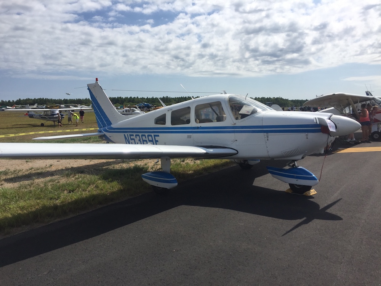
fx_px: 319
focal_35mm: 29
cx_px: 190
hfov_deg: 61.7
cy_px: 143
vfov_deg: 48.2
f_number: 2.2
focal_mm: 4.15
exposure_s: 1/3968
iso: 32
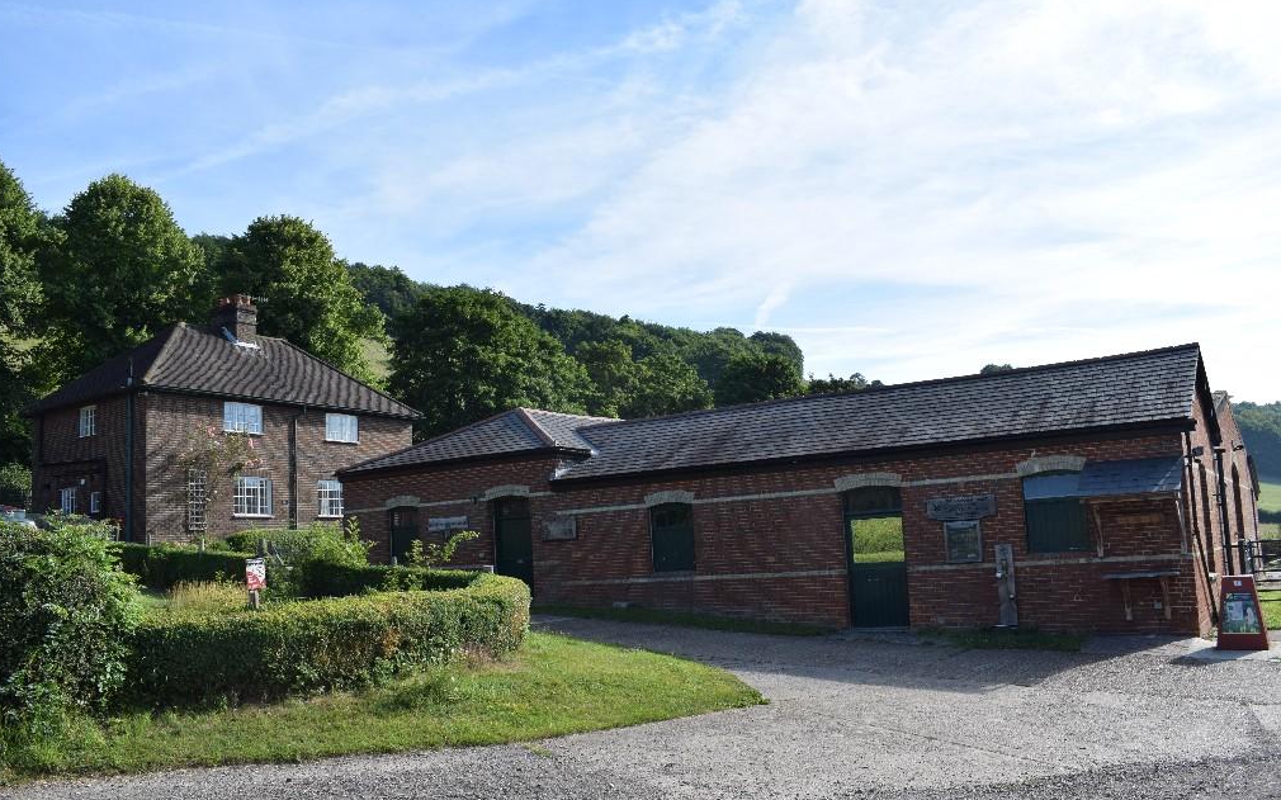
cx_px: 633
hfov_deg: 61.2
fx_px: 1082
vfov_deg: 40.6
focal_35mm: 31
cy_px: 427
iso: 100
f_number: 8
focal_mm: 20
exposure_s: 1/250
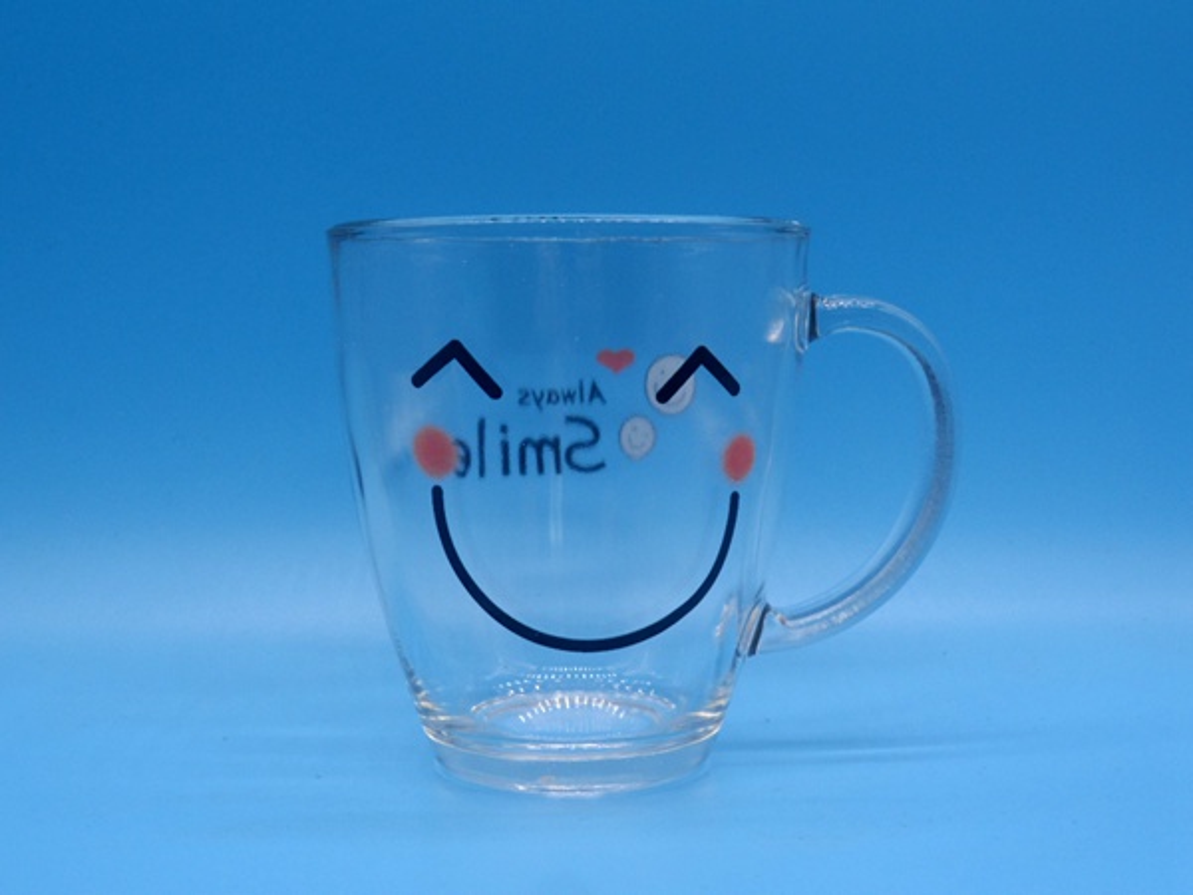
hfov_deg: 36.2
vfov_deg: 27.5
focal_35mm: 53
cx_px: 596
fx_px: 1827
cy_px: 448
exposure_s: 1/180
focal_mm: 8.7
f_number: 5
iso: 80
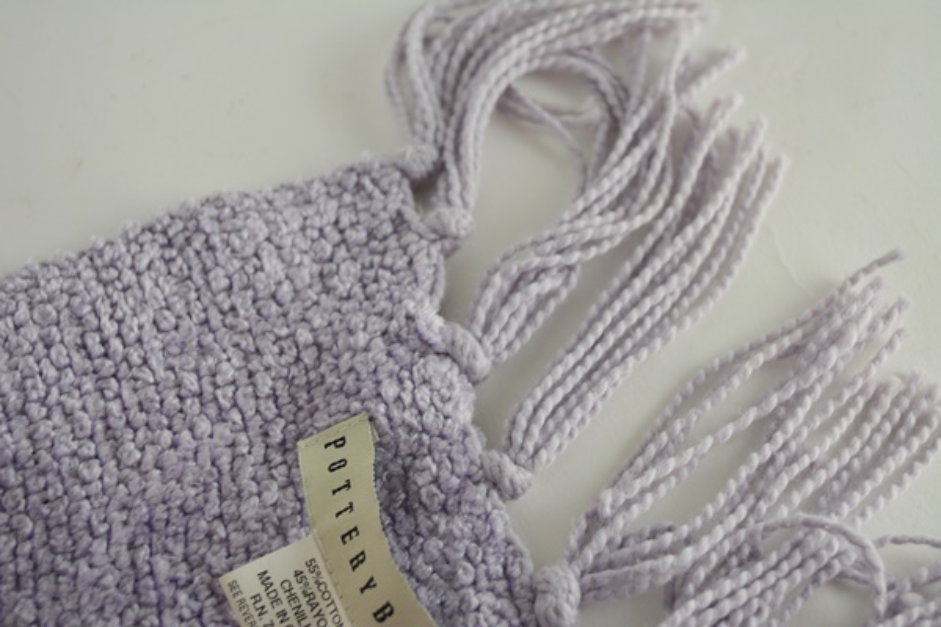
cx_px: 470
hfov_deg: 36.9
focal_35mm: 54
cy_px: 314
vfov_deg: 25.1
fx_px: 1411
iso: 400
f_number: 5.6
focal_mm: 36
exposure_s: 1/125
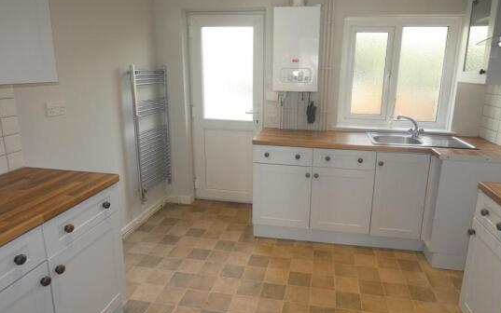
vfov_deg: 53.0
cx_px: 271
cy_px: 147
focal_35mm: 23
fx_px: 314
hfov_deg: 77.0
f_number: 2.8
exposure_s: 1/60
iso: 100
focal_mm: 3.6
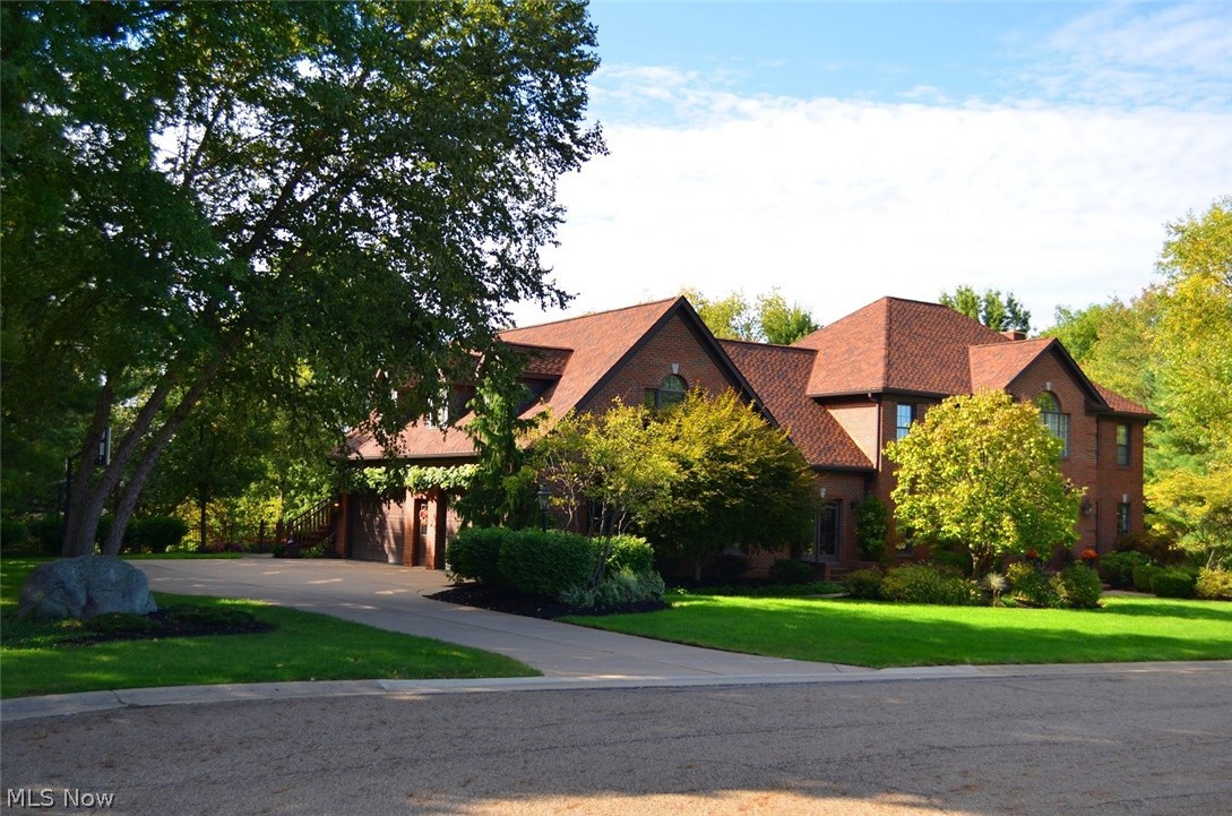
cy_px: 408
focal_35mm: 39
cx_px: 616
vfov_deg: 34.1
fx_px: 1332
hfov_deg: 49.6
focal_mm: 26
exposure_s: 1/250
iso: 100
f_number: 5.6
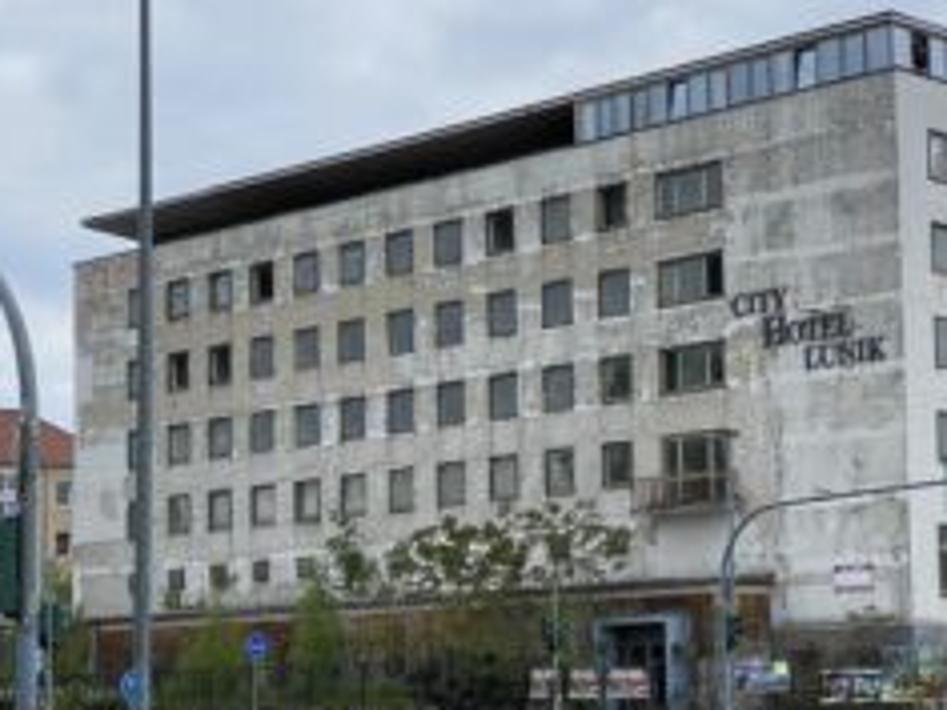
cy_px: 441
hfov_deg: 22.2
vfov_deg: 16.8
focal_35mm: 88
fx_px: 2407
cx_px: 574
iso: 20
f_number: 2
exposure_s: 1/539
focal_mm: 6
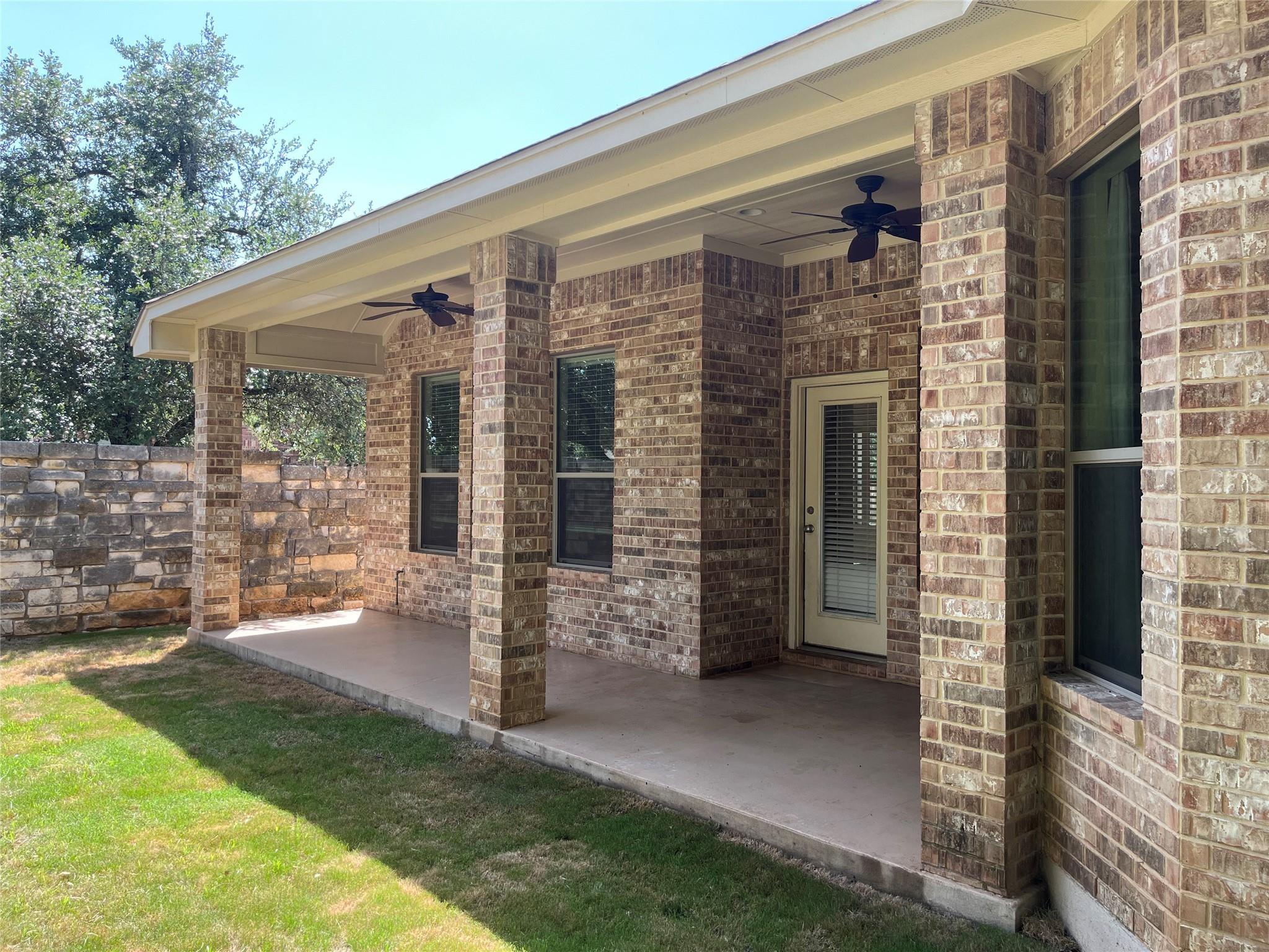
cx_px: 634
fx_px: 953
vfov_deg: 53.1
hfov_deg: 67.3
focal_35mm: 26
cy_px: 476
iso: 50
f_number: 1.6
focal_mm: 5.1
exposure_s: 1/412
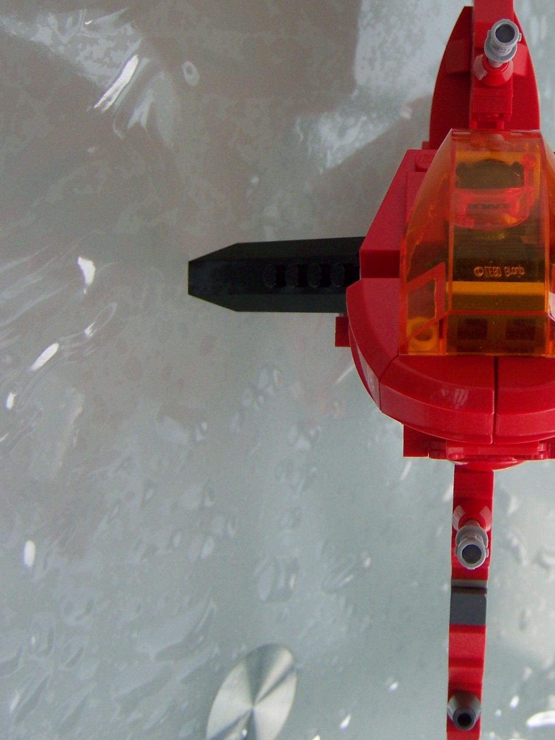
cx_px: 480
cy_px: 213
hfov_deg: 21.2
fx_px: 1453
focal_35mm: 68
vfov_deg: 28.3
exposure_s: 1/320
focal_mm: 6.3
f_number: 2.8
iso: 64
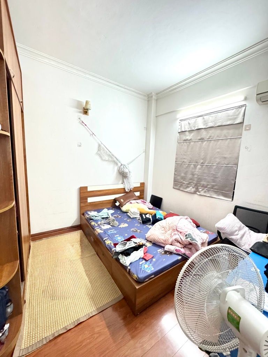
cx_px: 134
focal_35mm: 14
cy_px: 178
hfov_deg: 85.7
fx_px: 145
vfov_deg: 102.1
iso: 1000
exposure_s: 1/50
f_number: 2.2
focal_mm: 2.22
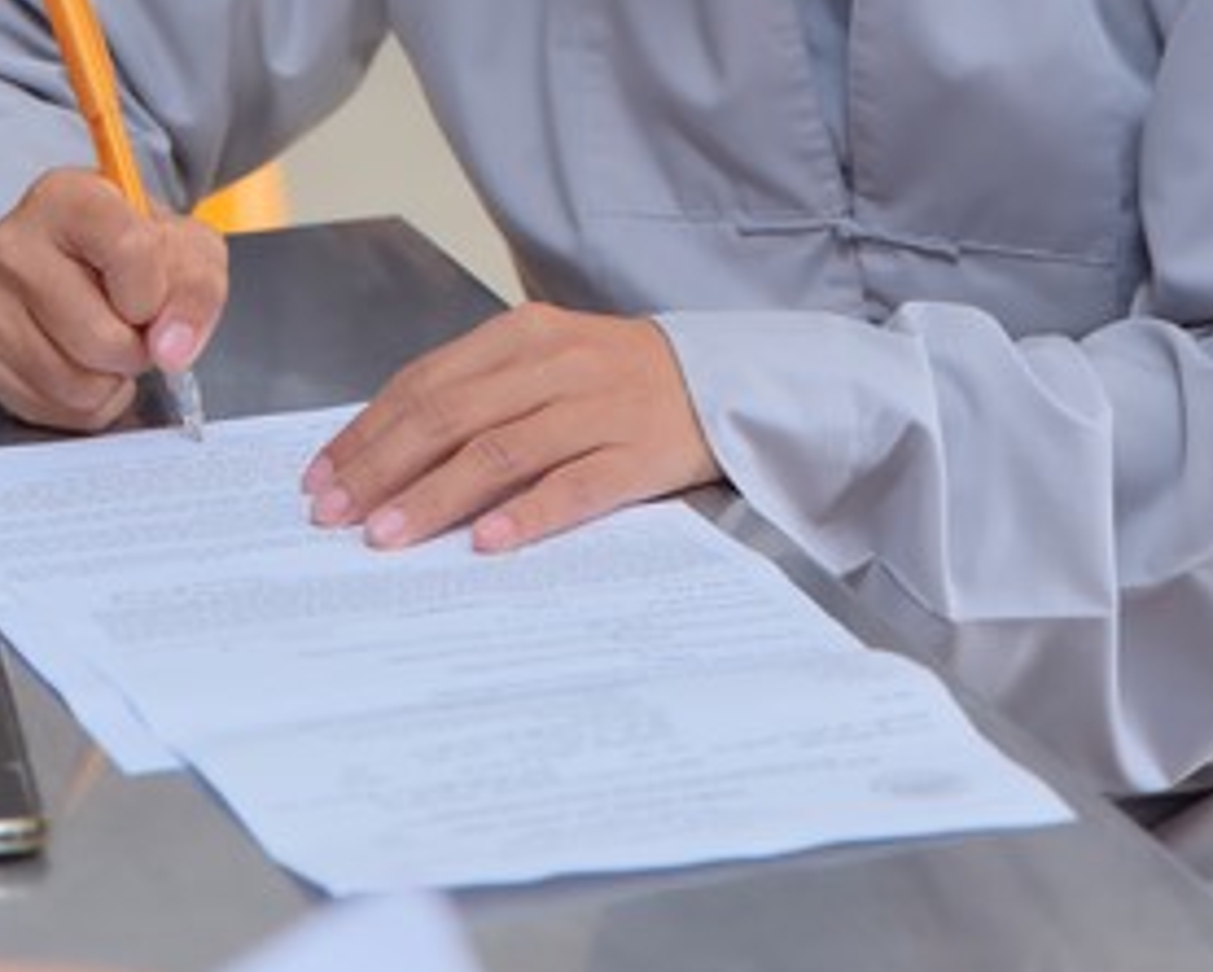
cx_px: 650
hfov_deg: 7.3
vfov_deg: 5.9
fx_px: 9484
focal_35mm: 264
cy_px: -26
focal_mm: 120
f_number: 4.5
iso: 800
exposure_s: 1/125
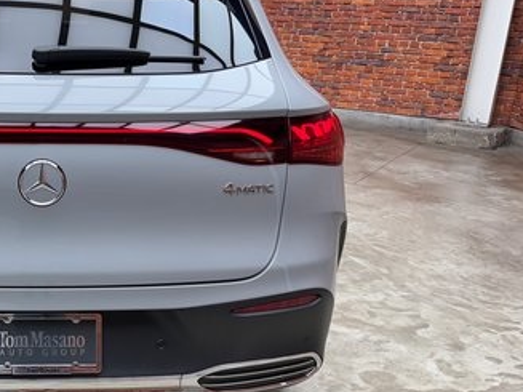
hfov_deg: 38.0
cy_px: 248
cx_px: 62
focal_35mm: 47
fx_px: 710
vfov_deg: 30.7
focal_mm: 6.76
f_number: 1.78
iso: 64
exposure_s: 1/120
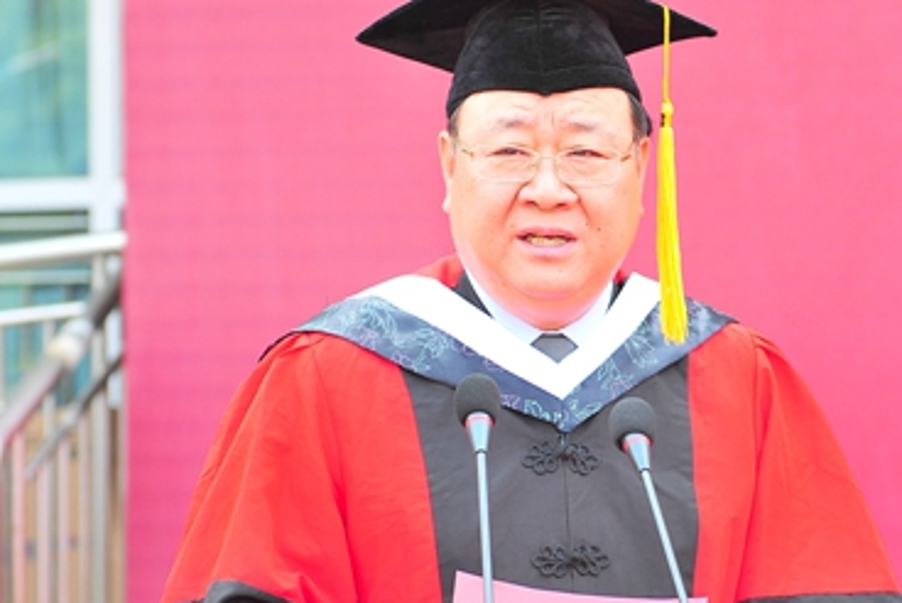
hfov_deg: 17.9
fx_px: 2859
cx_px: 554
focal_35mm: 114
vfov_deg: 12.0
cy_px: 370
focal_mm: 70
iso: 200
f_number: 3.5
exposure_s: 1/250
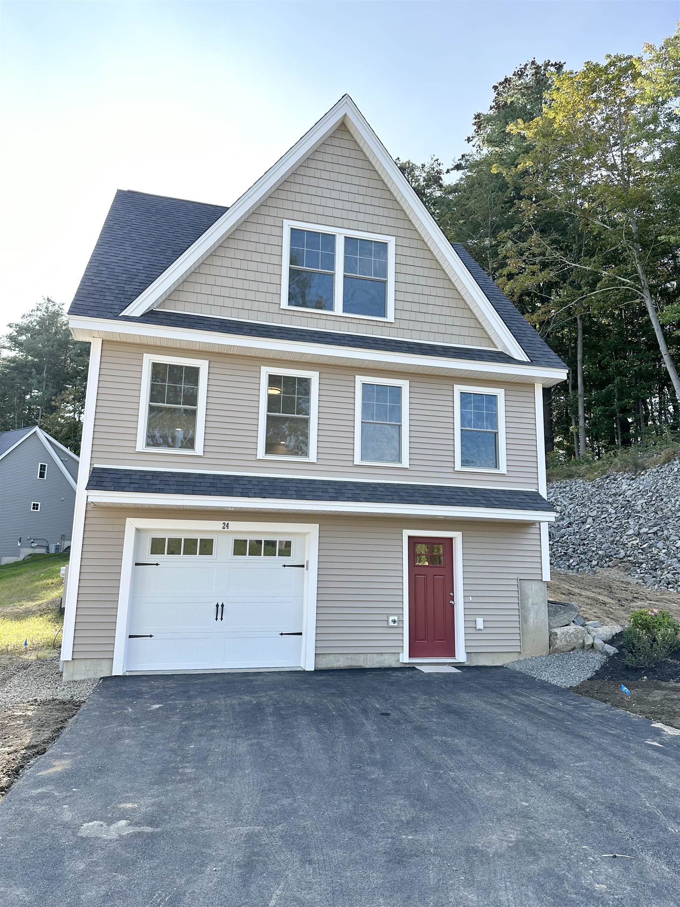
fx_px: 629
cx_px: 340
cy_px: 454
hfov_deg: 56.8
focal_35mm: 24
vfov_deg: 71.6
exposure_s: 1/1131
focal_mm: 6.86
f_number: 1.78
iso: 80
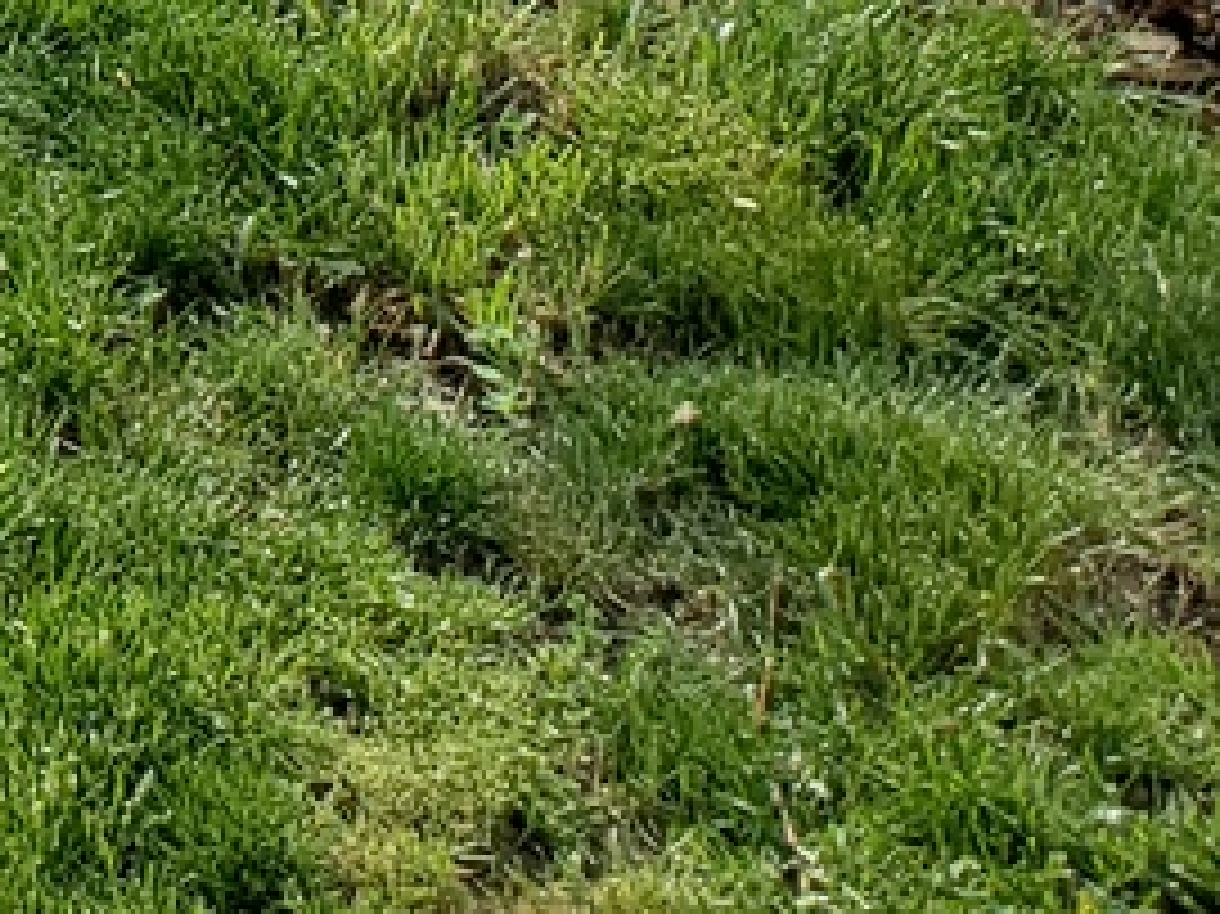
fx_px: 4861
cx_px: -1576
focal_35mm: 138
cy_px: -1324
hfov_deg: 11.9
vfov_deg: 9.5
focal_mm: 4.3
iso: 50
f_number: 2.4
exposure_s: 1/225
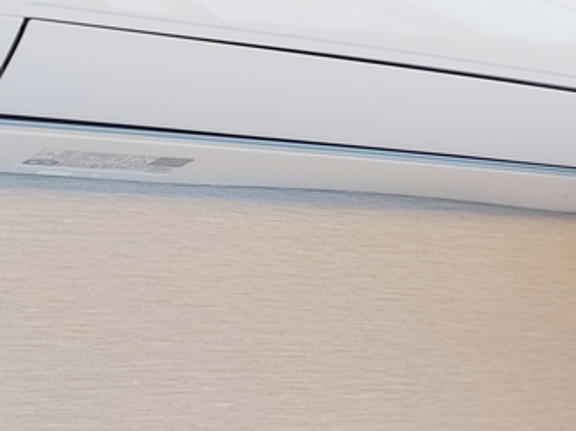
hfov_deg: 27.2
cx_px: 409
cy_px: -105
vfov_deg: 19.3
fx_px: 1180
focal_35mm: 71
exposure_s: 1/24
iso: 32
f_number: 1.8
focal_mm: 5.23
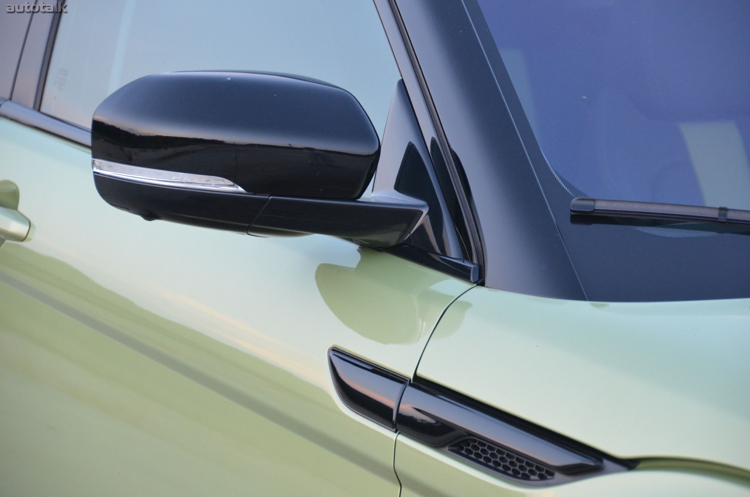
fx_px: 3493
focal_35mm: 168
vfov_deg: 8.1
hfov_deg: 12.3
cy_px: 248
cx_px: 375
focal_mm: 112
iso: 1600
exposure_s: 1/160
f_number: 5.3
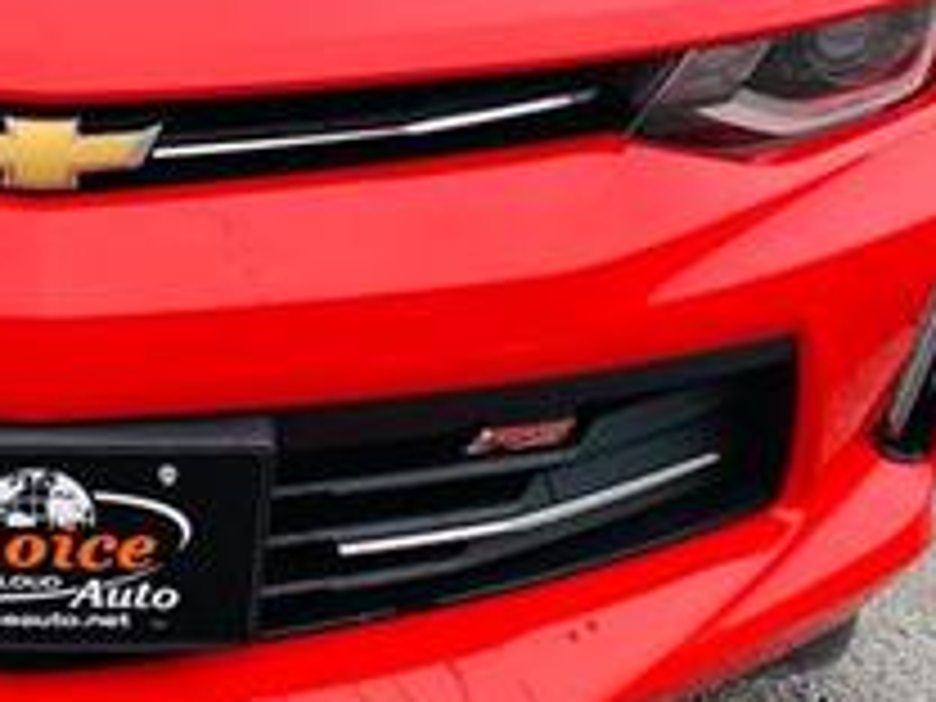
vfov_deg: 23.3
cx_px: -18
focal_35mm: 63
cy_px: 342
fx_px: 1703
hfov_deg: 28.6
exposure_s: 1/397
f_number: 1.8
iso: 25
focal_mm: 4.25
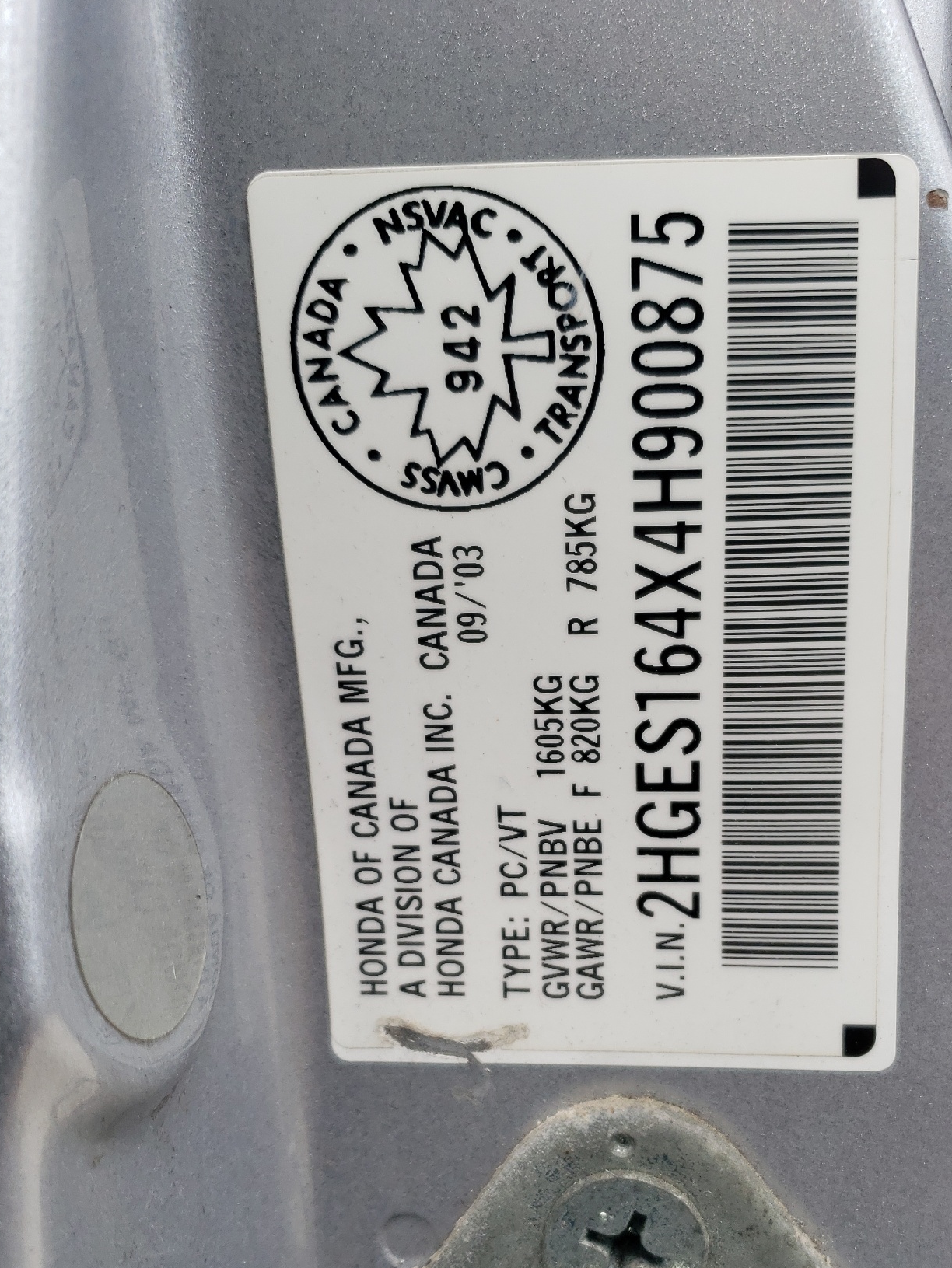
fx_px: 1246
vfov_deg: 53.4
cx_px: 598
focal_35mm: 34
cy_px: 790
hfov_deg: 41.5
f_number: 1.5
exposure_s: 1/769
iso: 50
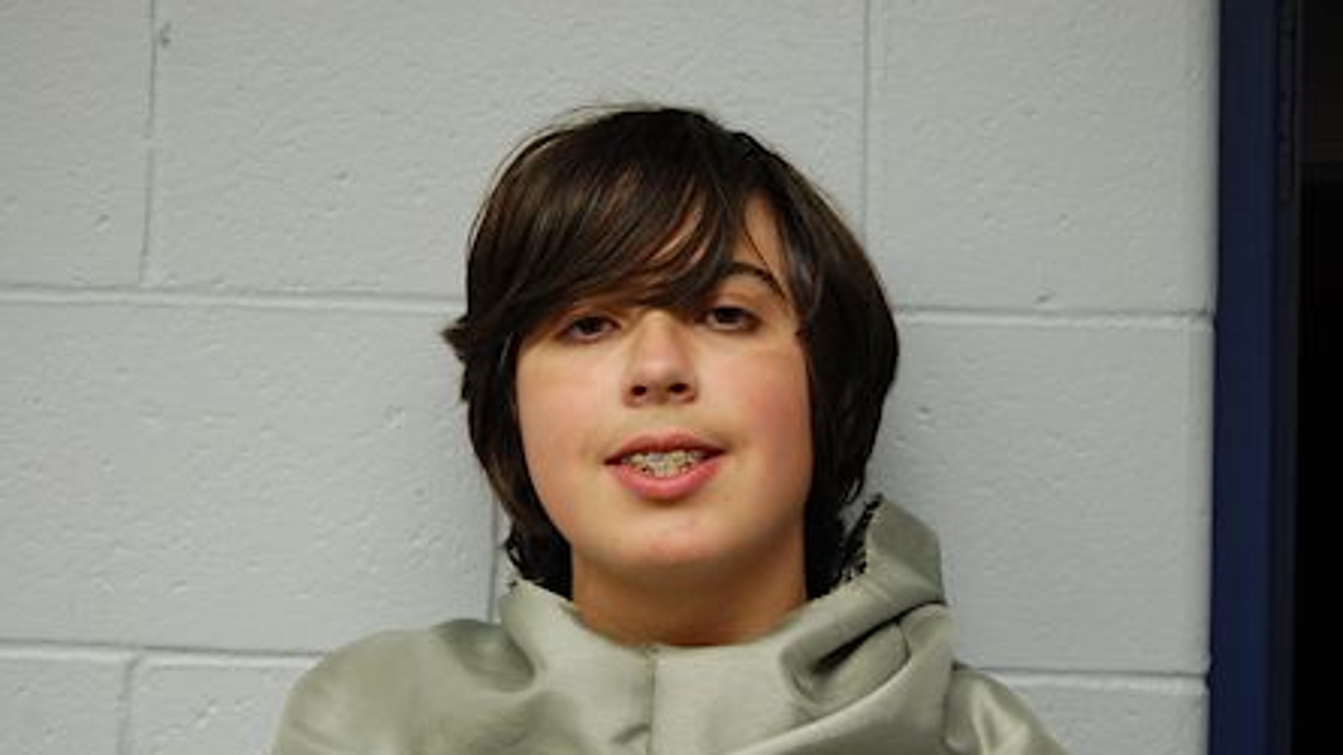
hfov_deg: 37.5
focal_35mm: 56
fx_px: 1977
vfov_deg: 21.6
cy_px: 421
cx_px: 673
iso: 800
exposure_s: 1/25
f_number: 4.8
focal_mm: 35
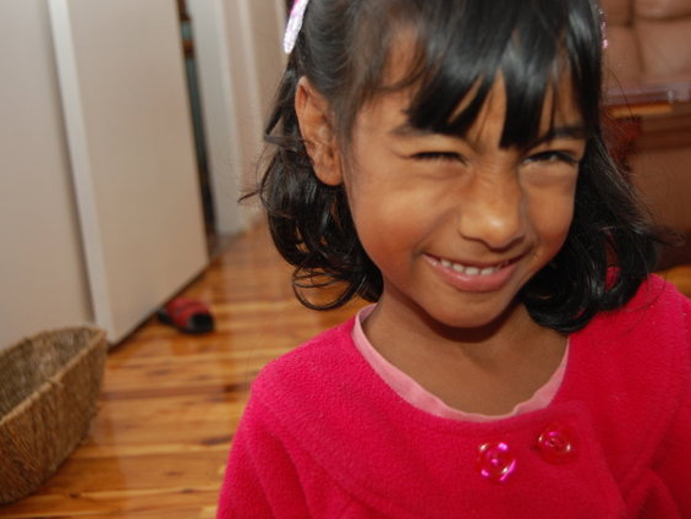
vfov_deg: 29.7
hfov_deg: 38.9
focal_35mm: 49
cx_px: 373
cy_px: 260
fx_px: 978
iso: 400
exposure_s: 1/60
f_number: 4.2
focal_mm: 30
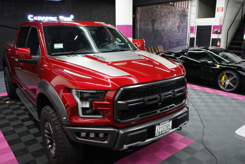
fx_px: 197
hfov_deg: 63.6
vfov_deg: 45.0
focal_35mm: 29
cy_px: 82
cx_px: 122
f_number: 3.5
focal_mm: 29
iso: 3200
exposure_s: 1/160
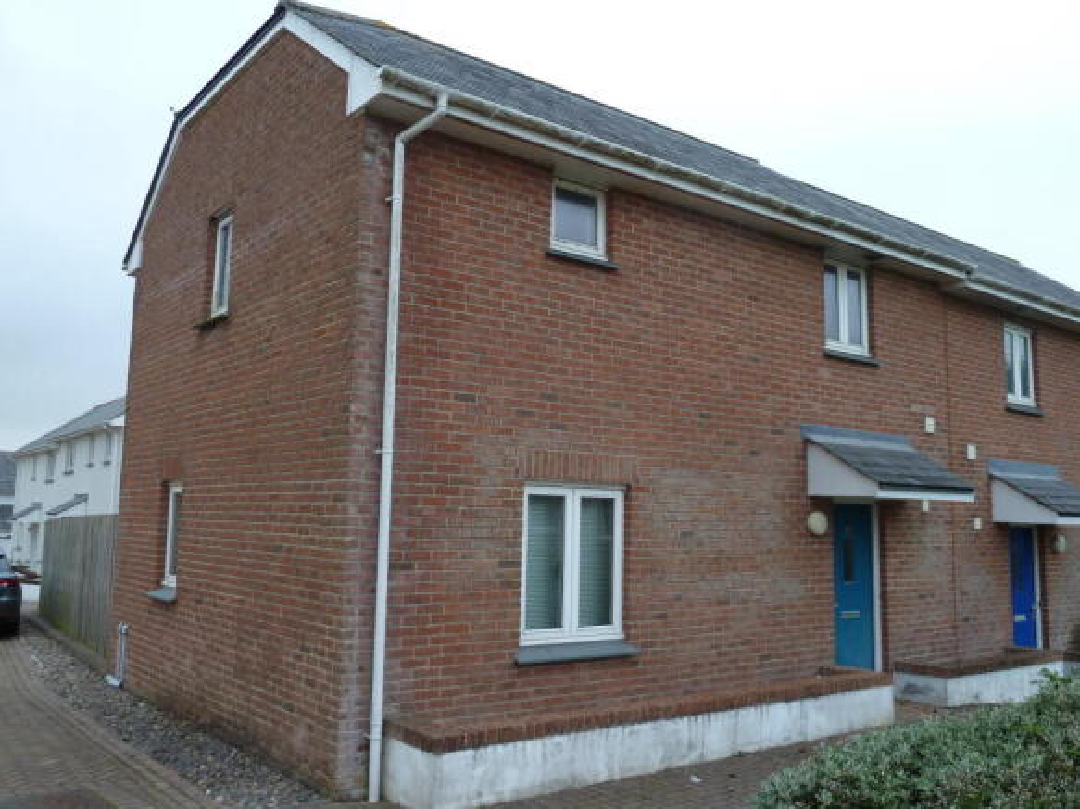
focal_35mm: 30
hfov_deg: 60.0
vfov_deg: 46.8
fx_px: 936
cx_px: 540
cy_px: 404
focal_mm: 5
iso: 80
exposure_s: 1/80
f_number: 3.4
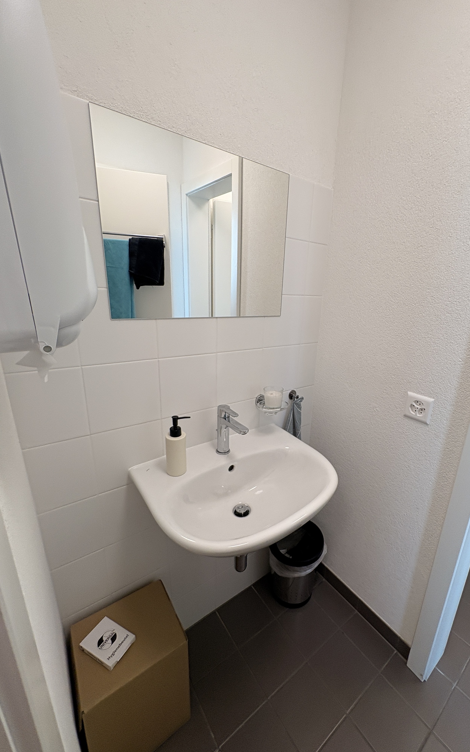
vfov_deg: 101.5
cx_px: 273
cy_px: 378
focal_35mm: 15
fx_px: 307
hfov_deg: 74.3
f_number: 2.2
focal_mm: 2.22
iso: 80
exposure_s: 1/100
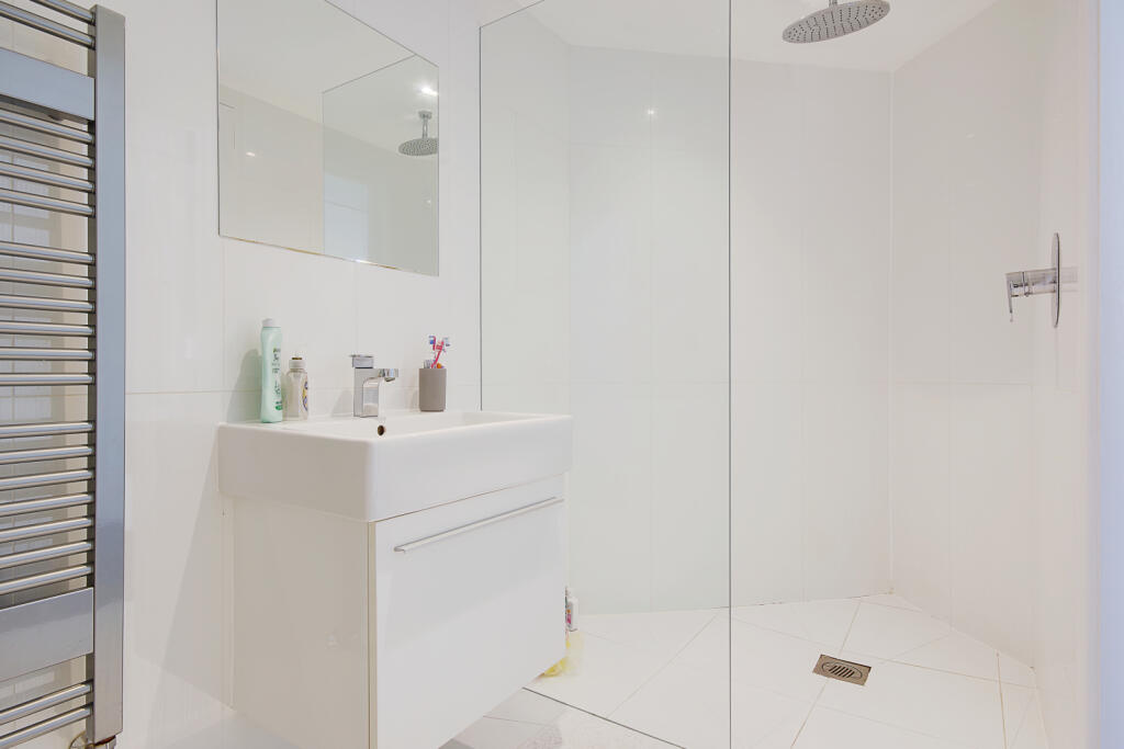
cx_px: 562
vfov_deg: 64.6
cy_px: 374
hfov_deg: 86.9
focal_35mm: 19
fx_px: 593
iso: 100
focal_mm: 13
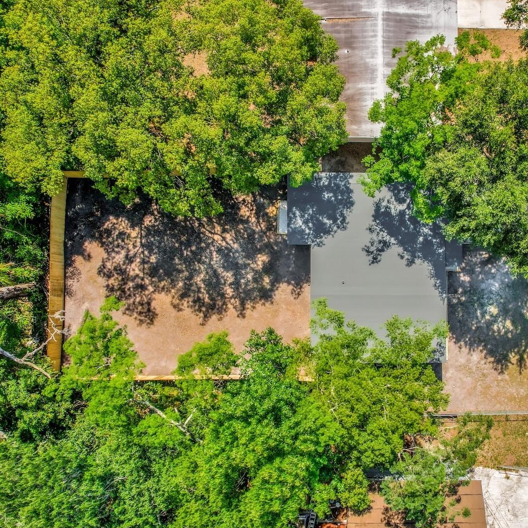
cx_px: 341
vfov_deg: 55.6
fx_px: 500
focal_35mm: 29
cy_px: 270
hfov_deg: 54.8
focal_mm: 8.38
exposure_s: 1/2000
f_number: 2.8
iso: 100
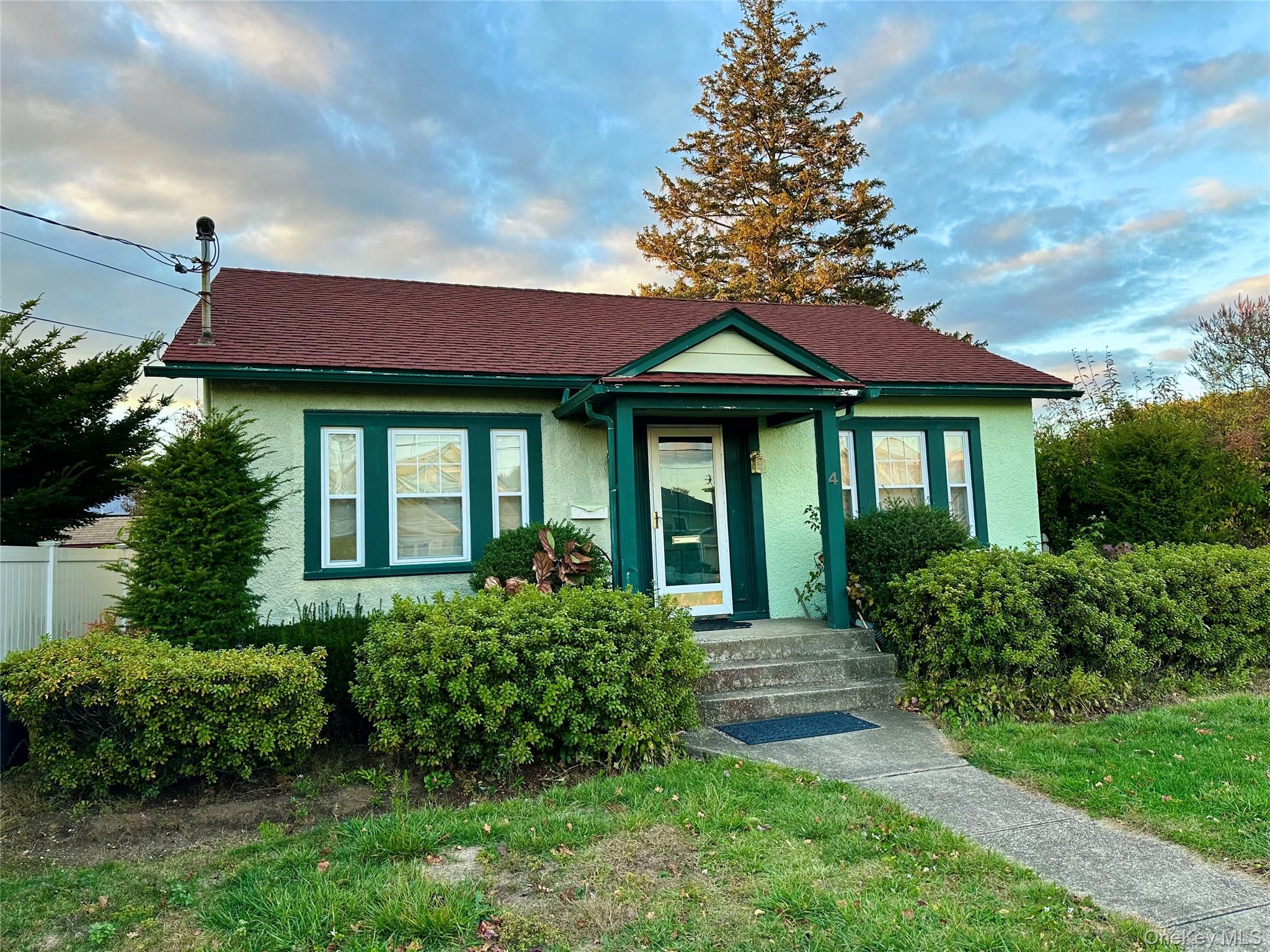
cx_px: 635
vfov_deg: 56.8
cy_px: 476
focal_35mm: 24
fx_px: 881
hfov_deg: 71.6
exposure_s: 1/177
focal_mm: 6.86
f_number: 1.78
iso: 64
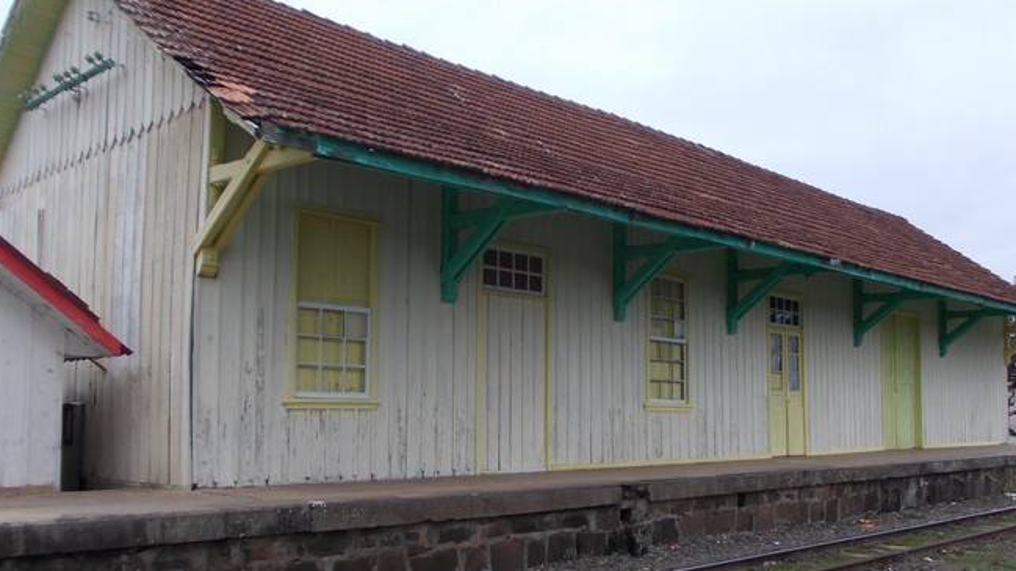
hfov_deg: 55.1
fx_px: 970
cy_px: 357
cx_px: 576
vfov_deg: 32.7
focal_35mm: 36
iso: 80
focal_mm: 4
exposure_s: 1/40
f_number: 2.7
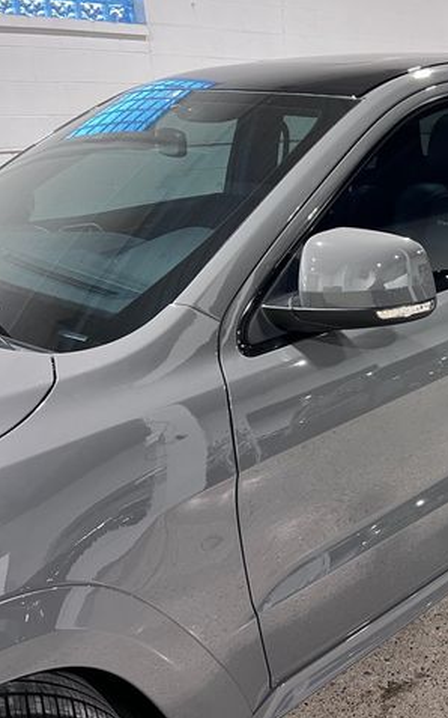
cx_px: 431
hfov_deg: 32.1
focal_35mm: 37
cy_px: 358
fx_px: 723
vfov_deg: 52.8
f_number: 1.5
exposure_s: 1/60
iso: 125
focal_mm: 5.7
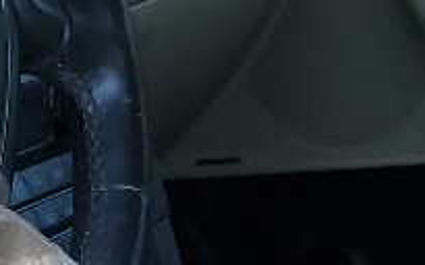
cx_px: 240
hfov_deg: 9.8
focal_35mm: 215
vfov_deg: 5.9
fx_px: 2490
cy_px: 613
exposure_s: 1/1250
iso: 50
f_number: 1.5
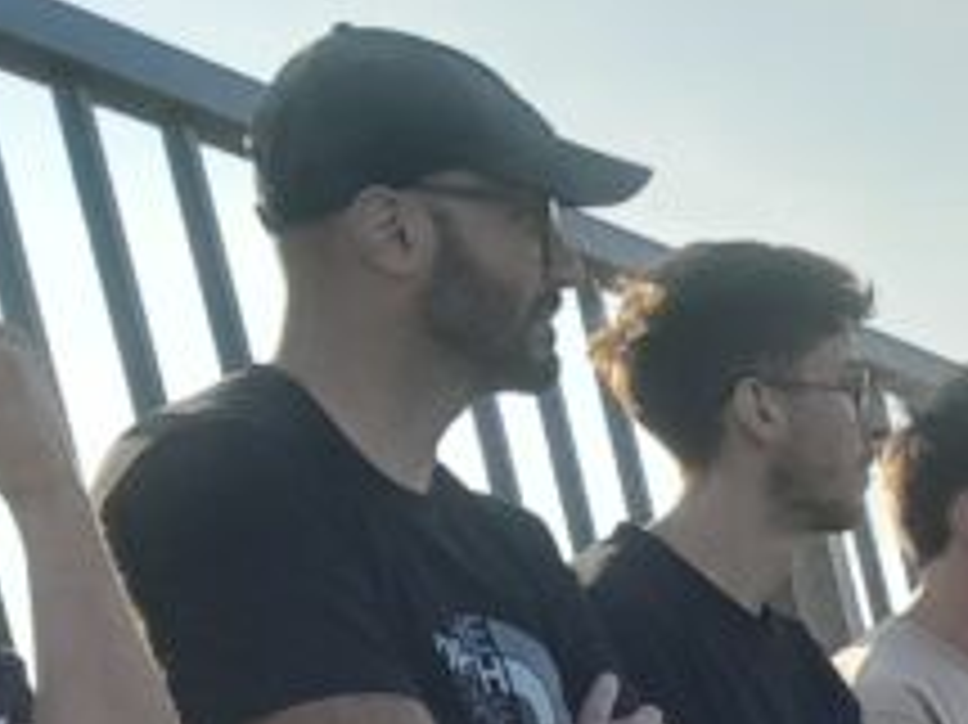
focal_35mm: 122
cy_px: 1304
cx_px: 1751
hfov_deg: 14.2
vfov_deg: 11.3
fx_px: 3410
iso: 40
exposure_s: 1/201
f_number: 1.8
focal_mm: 4
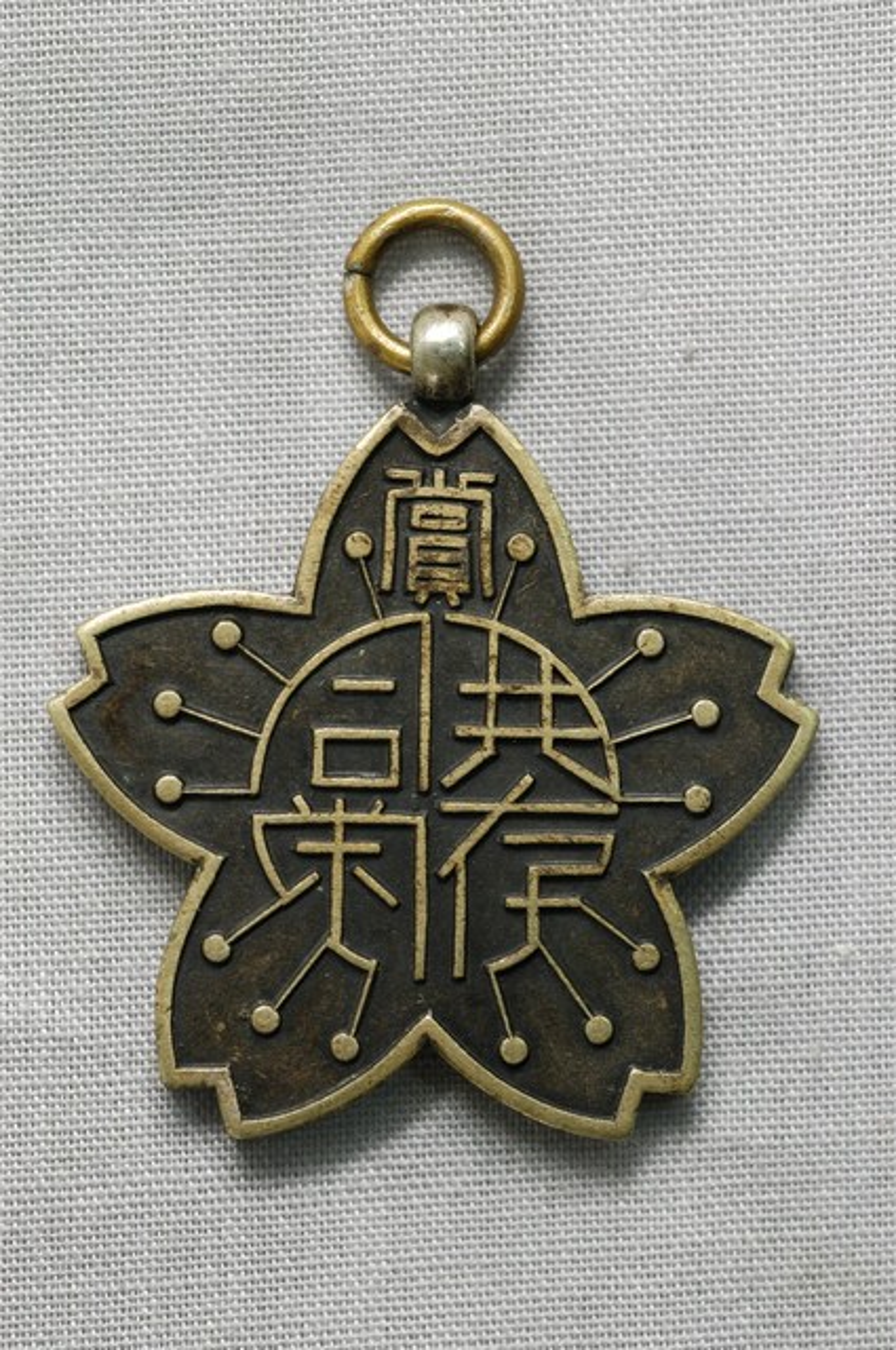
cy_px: 675
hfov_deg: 15.1
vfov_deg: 22.6
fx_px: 3369
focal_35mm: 90
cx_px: 448
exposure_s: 1/15
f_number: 8
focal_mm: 60
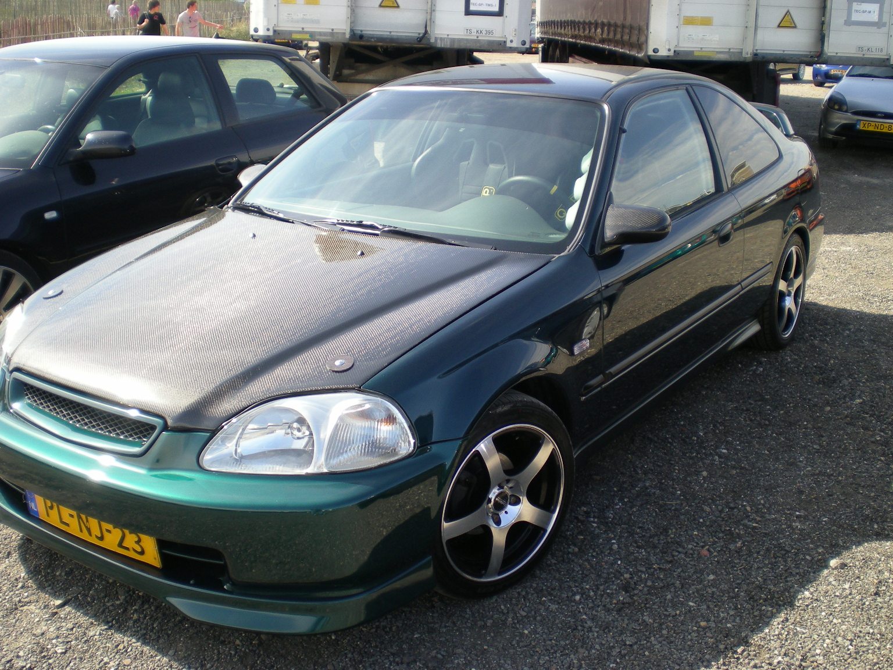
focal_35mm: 38
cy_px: 335
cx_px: 446
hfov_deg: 49.0
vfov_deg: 37.7
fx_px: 980
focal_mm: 6.3
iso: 50
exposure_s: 1/220
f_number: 3.1
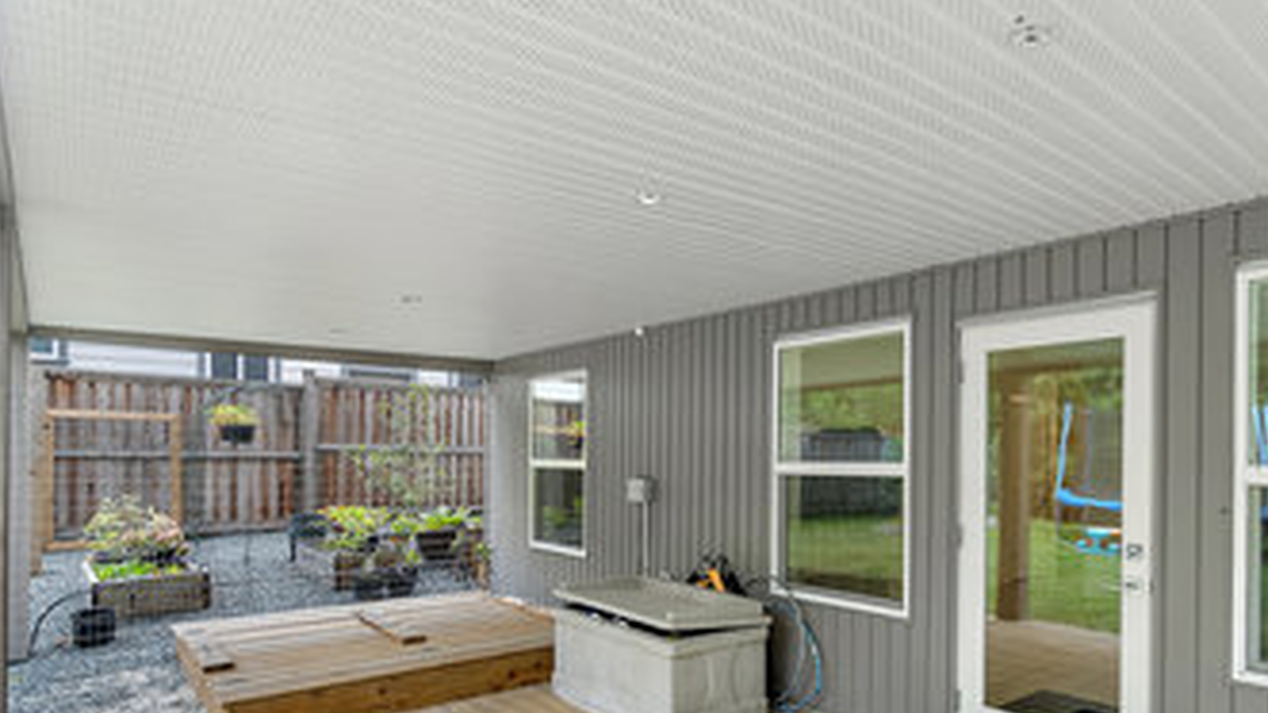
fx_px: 740
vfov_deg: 50.9
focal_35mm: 22
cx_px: 826
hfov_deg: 79.0
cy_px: 448
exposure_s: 1/25
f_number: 6.3
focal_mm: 16
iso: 320
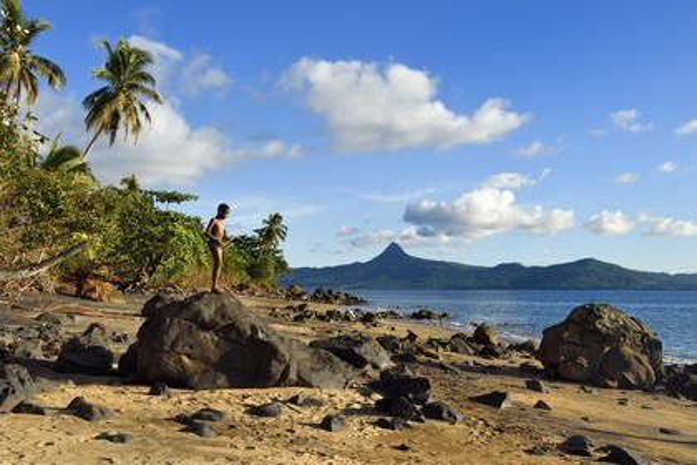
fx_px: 813
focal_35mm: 42
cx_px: 348
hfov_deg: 46.4
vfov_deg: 31.9
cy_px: 232
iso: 200
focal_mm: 42
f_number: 13
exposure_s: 1/250
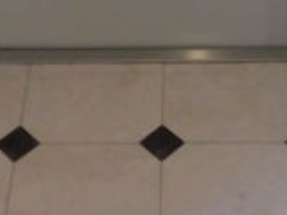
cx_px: 178
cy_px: 79
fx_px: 796
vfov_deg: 15.4
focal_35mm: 96
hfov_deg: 20.4
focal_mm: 4.3
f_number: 3.1
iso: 320
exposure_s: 1/40
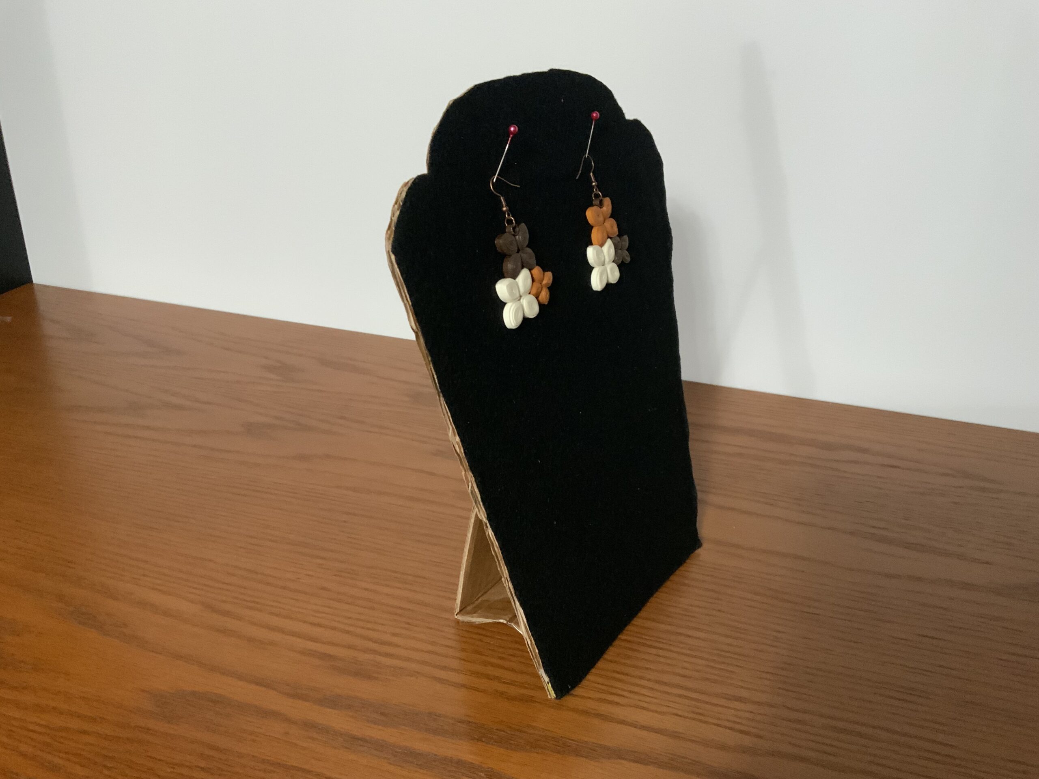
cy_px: 390
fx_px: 870
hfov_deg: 61.7
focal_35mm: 29
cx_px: 520
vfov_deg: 48.2
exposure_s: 1/30
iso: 250
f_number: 1.8
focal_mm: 3
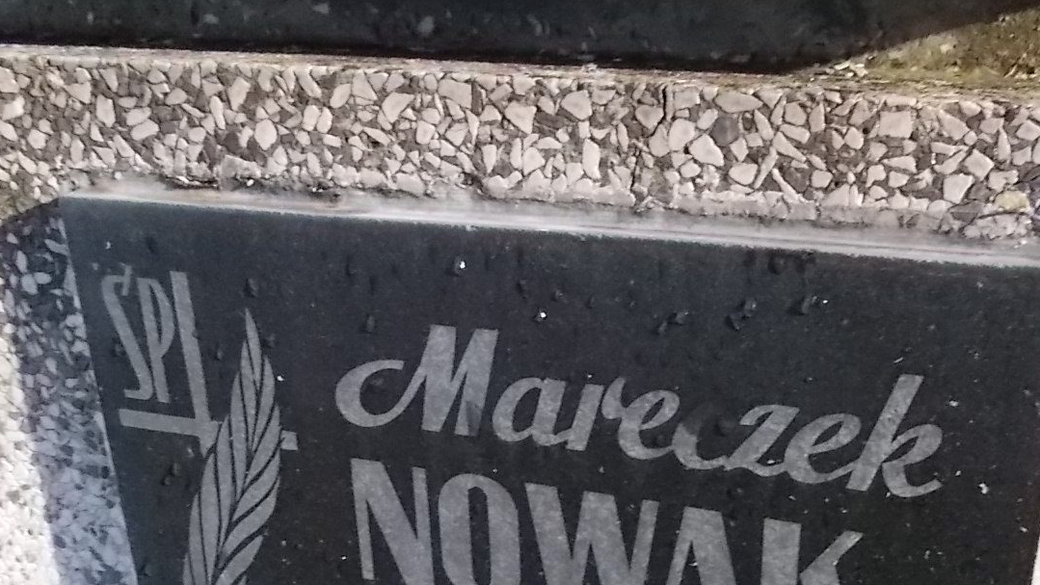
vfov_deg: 27.4
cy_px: 523
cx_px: 620
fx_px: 1158
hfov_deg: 48.1
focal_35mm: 42
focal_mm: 4.6
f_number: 8
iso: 400
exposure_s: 1/125
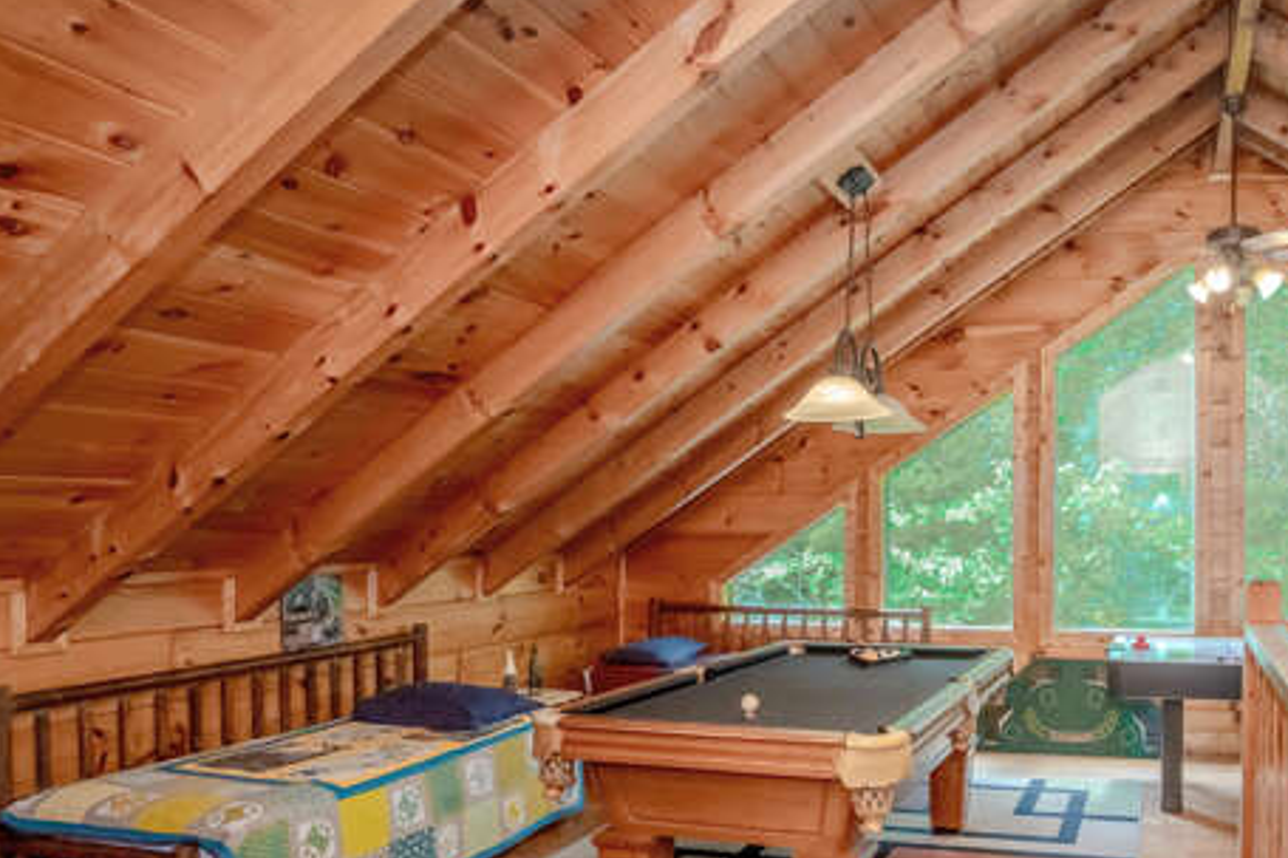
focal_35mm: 27
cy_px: 530
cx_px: 923
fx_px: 966
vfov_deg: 47.5
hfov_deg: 64.4
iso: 2000
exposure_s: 1/100
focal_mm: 16
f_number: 8
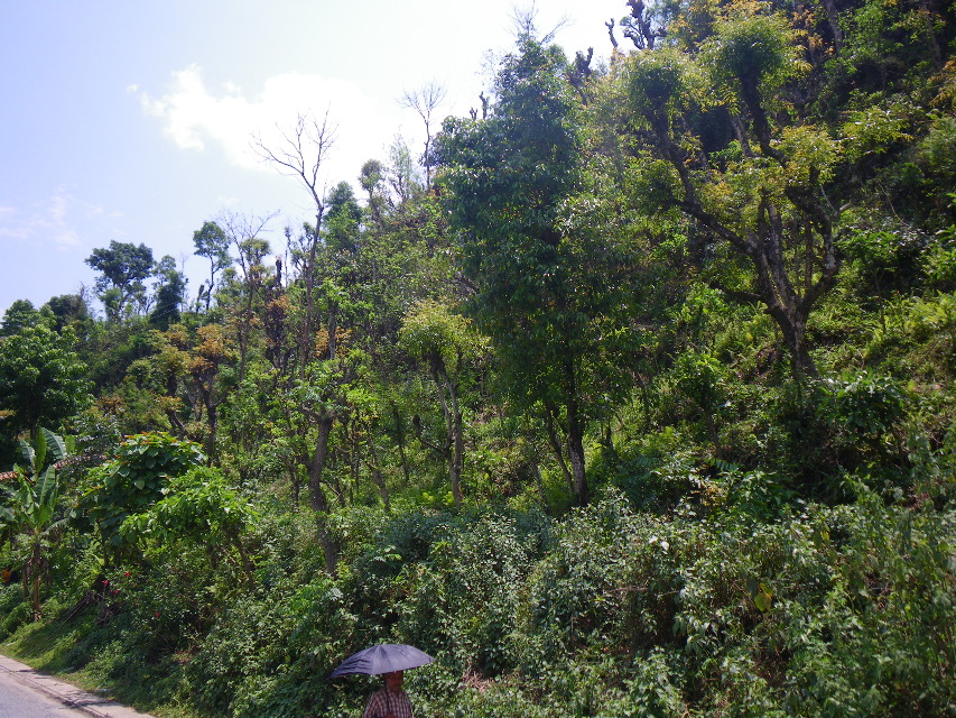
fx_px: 773
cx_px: 478
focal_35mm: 28
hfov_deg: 63.4
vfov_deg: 49.8
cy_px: 359
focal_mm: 5
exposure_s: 1/250
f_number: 4.2
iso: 50
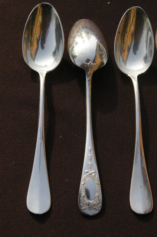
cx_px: 78
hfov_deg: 34.1
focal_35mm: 39
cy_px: 118
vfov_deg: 49.6
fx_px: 256
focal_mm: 26
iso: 1600
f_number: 8
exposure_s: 1/750
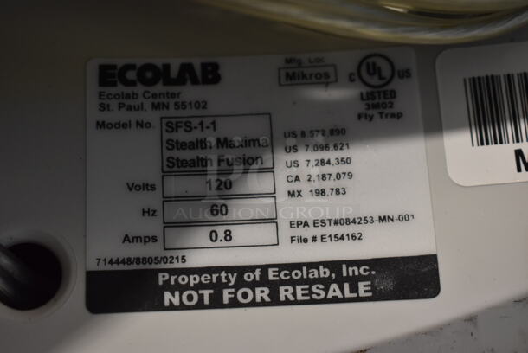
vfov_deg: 19.0
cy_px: 176
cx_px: 264
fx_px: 1057
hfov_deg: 28.0
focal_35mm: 72
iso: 1400
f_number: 5.3
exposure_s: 1/80
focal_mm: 48
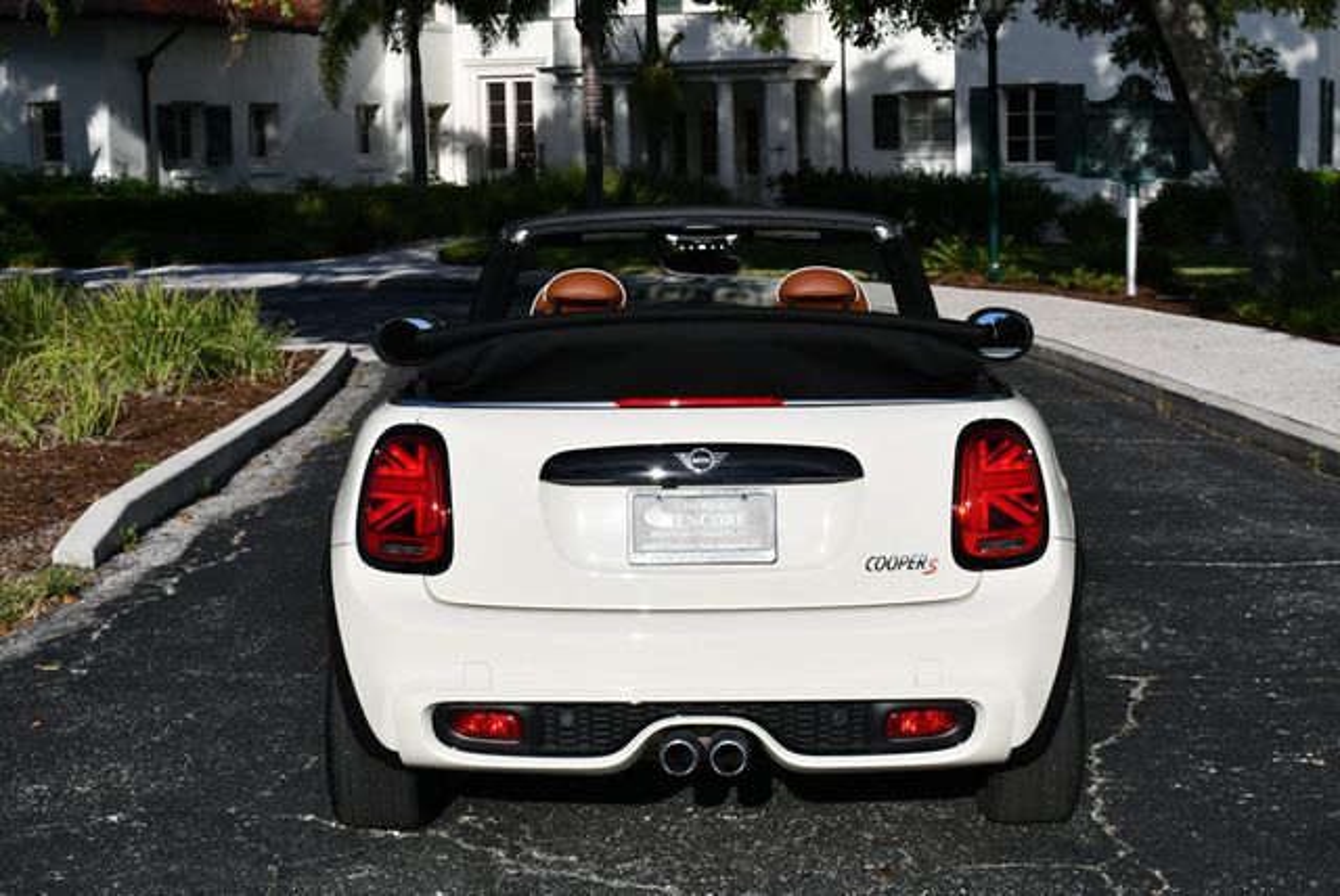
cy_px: 448
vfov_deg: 20.1
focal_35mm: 68
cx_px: 670
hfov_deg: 29.6
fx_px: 2533
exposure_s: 1/400
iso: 100
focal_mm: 34
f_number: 10
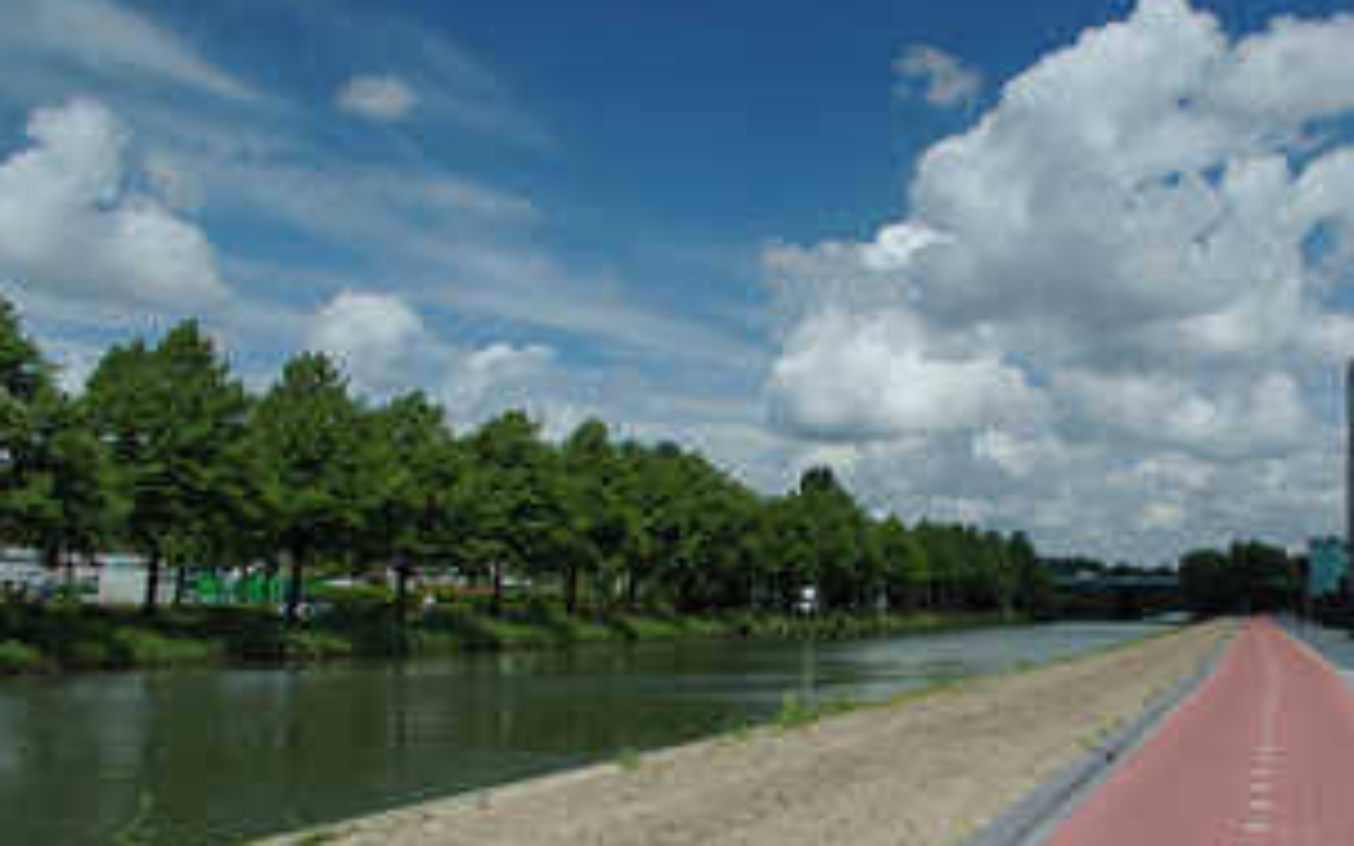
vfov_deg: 30.3
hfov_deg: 46.1
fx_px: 1550
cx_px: 954
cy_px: 572
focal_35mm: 42
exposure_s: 1/500
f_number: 8
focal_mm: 18
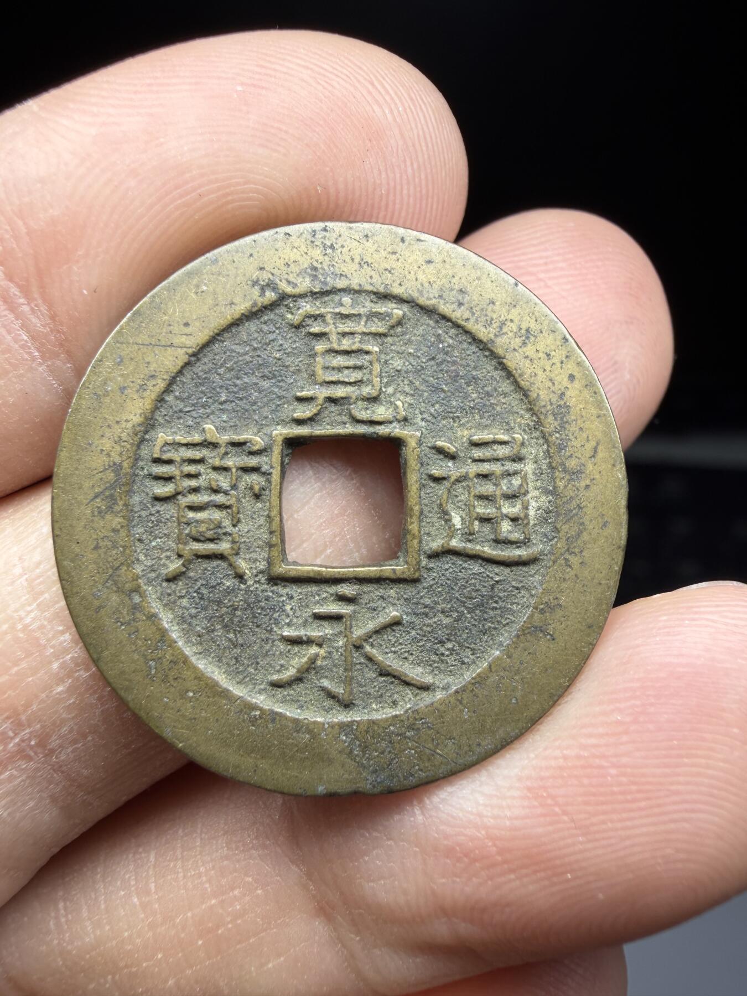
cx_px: 374
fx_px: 748
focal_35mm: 26
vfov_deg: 67.3
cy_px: 498
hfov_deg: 53.1
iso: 40
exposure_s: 1/211
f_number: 2.2
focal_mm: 2.22
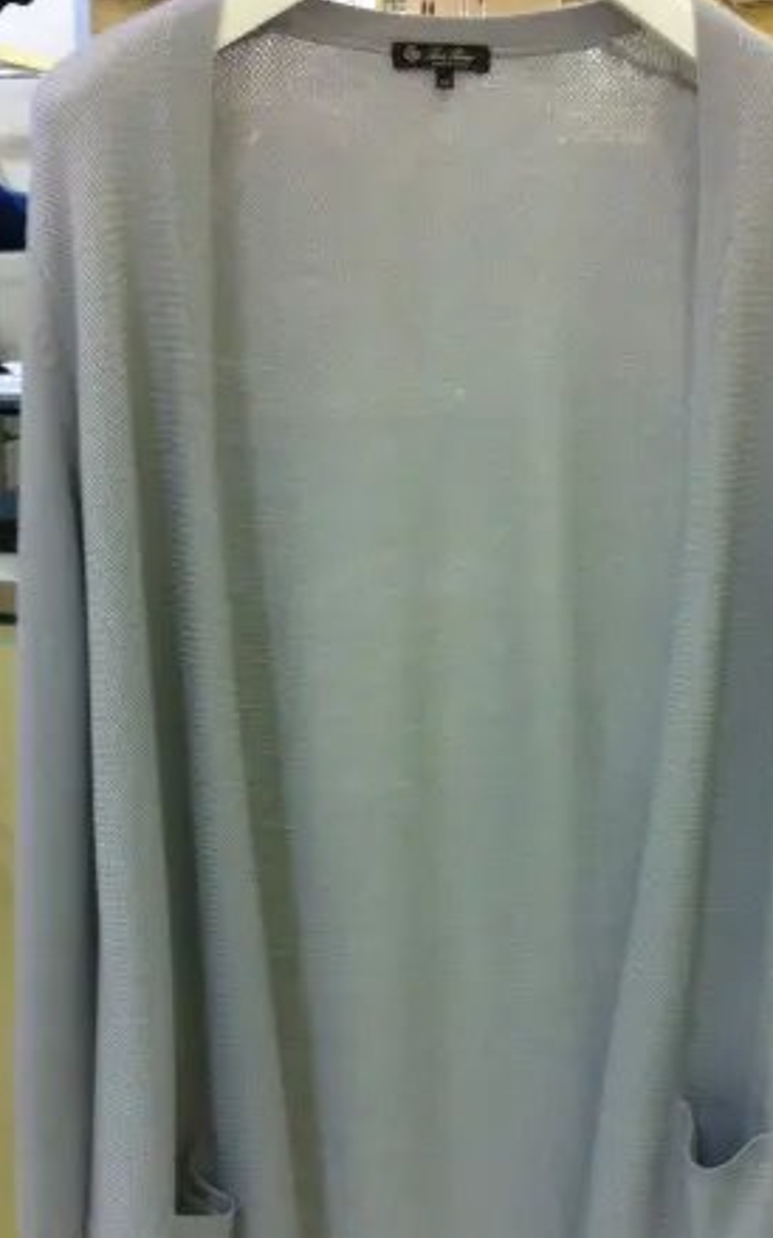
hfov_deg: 24.8
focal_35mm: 52
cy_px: 722
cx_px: 482
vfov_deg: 38.8
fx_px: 1754
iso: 125
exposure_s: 1/17
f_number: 2.8
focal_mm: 3.85
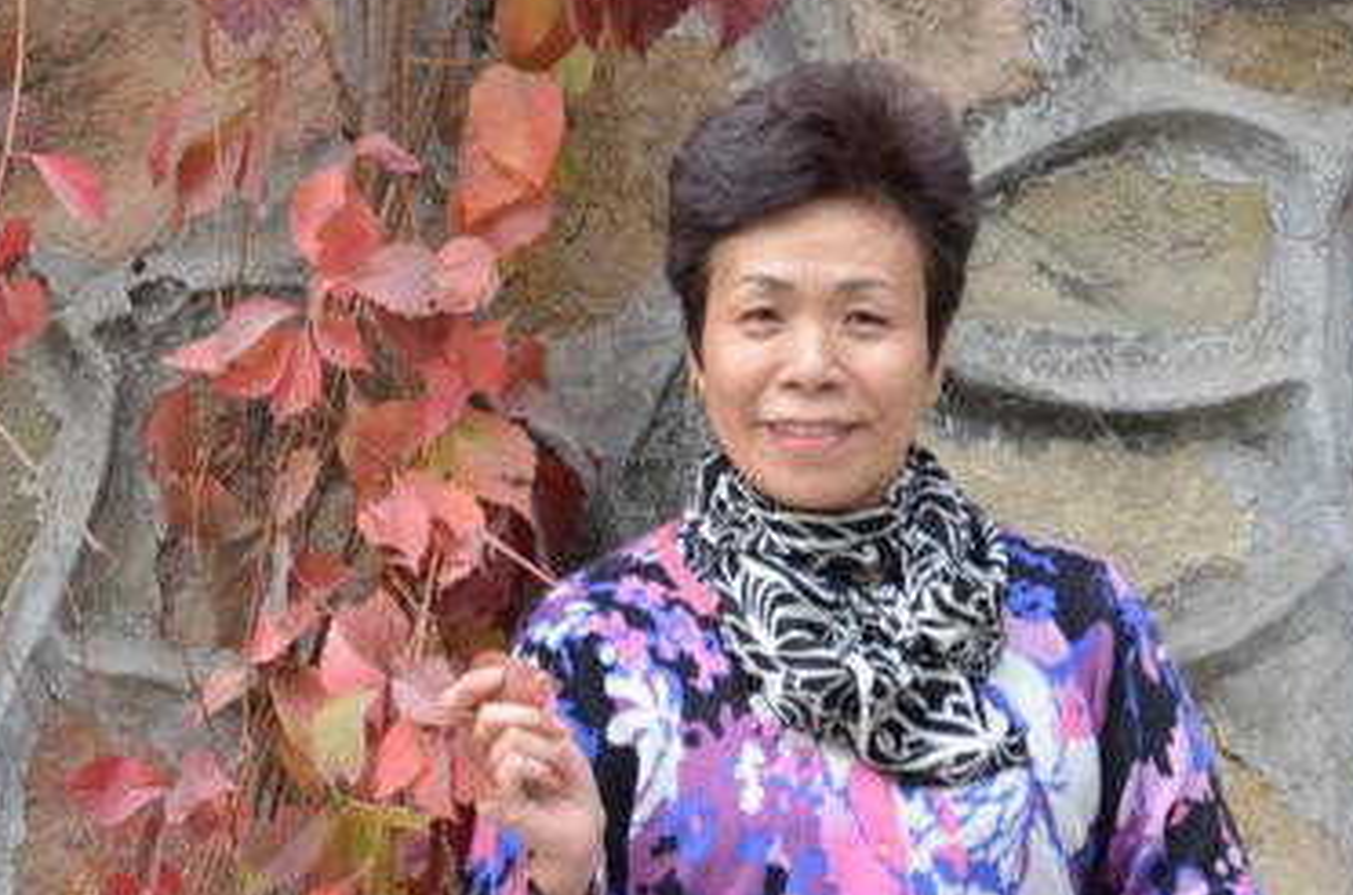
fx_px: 8054
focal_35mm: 215
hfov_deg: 9.6
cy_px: 464
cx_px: 738
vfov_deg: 6.4
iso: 320
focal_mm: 85
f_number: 5.6
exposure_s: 1/25
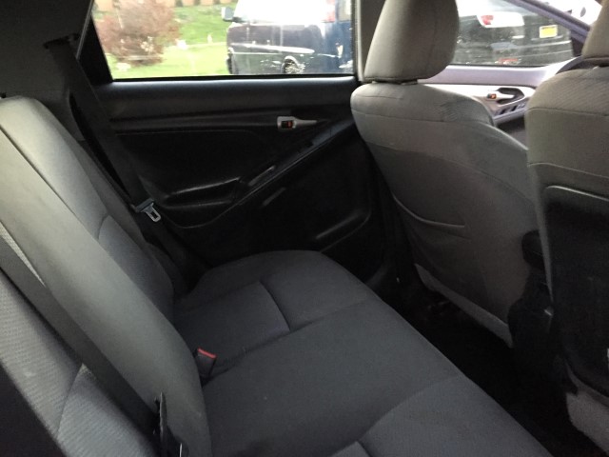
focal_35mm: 29
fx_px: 510
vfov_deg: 48.2
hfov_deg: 61.7
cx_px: 304
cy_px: 228
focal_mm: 4.15
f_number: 2.2
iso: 320
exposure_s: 1/15
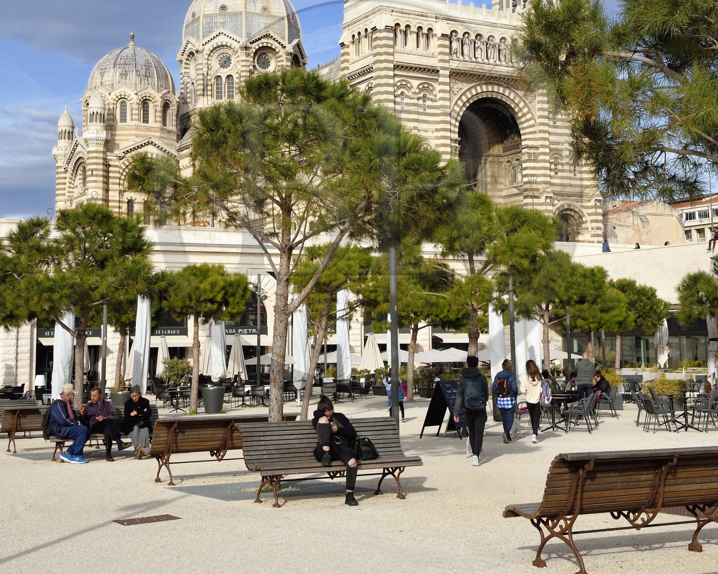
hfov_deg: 32.5
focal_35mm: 58
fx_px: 1233
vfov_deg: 26.1
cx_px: 365
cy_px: 191
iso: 200
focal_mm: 40
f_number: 16
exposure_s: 1/200
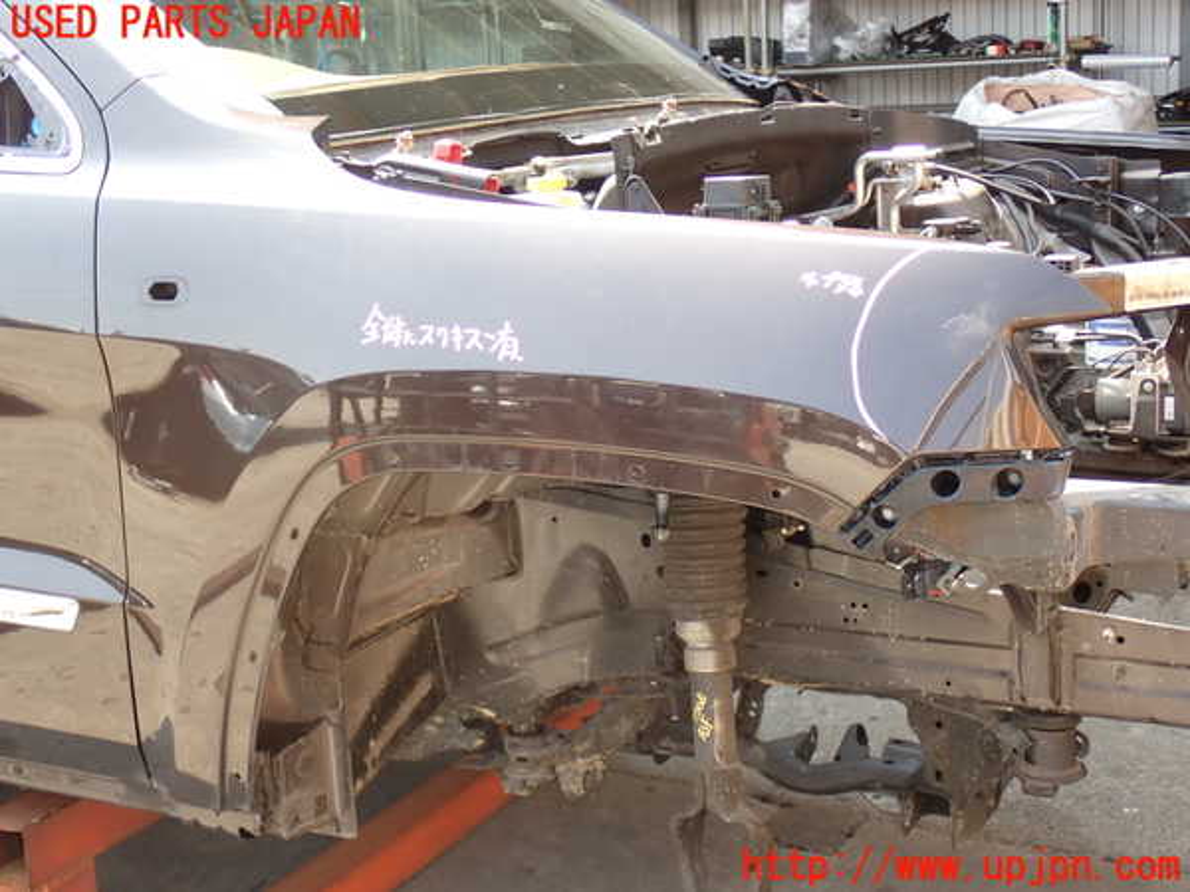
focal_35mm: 50
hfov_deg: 38.2
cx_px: 595
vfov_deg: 29.1
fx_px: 1719
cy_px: 446
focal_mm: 9.01
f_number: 3.2
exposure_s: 1/100
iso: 100
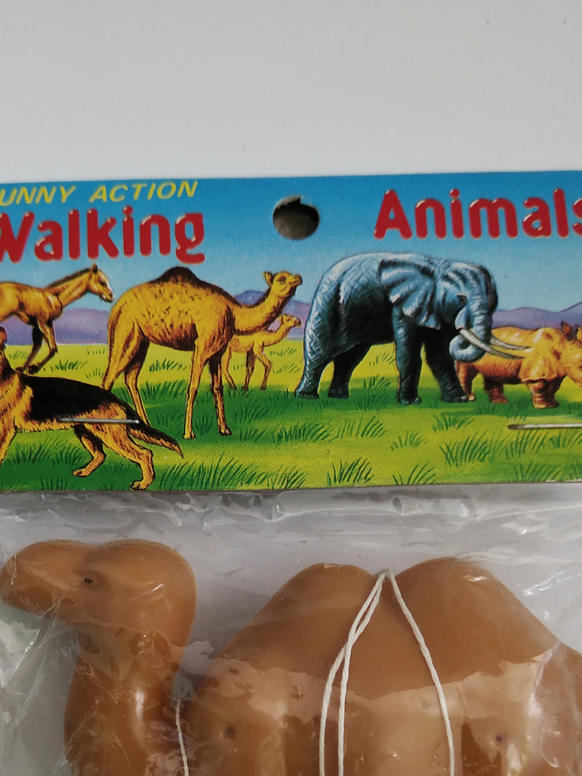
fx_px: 1233
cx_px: 205
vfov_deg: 34.2
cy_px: 588
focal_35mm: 55
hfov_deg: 26.4
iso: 163
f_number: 1.8
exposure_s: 1/100
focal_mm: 3.95
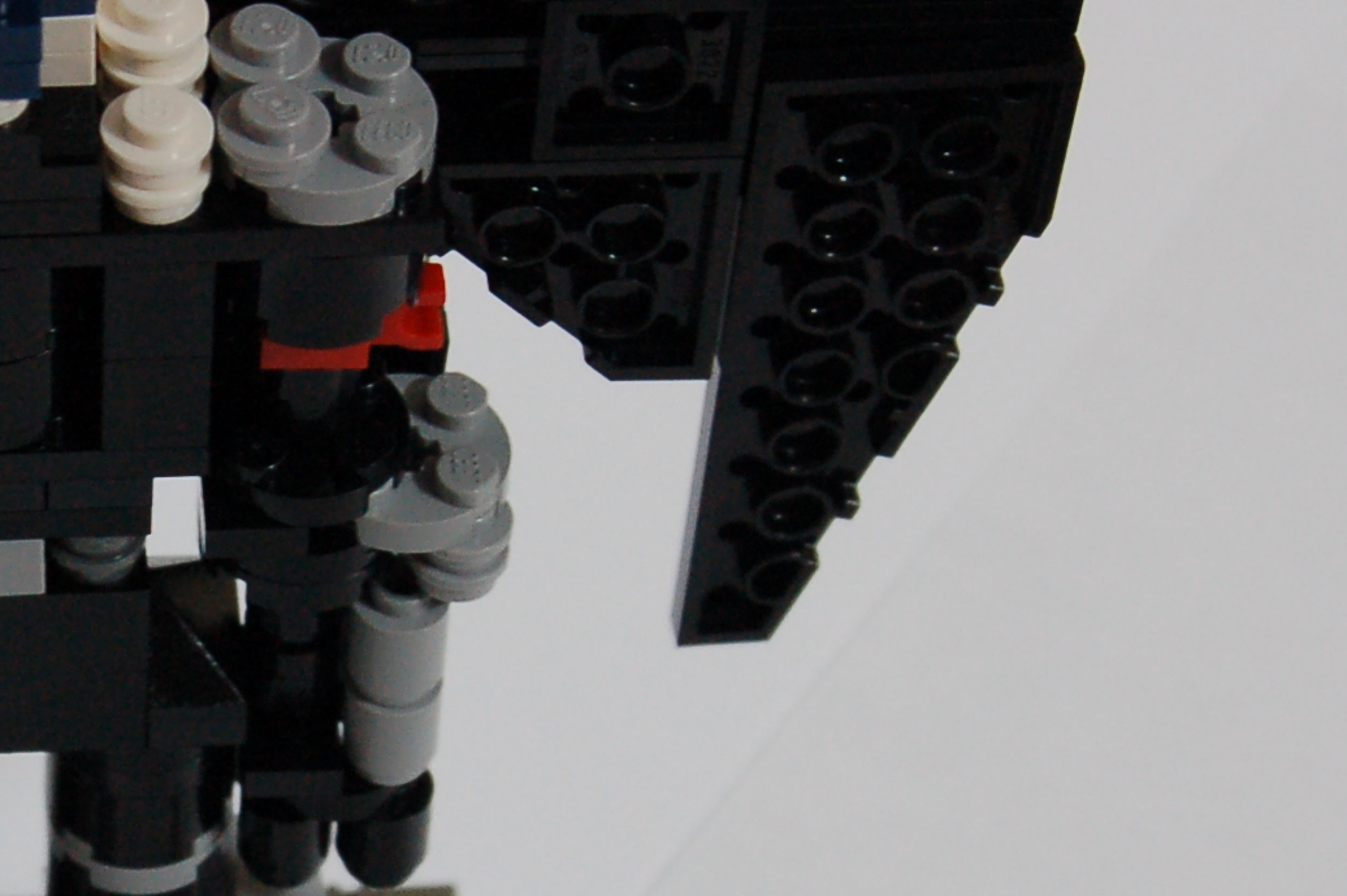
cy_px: 642
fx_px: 4561
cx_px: -39
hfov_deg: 16.4
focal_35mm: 122
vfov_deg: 11.2
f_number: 6.3
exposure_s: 1/13
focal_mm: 28
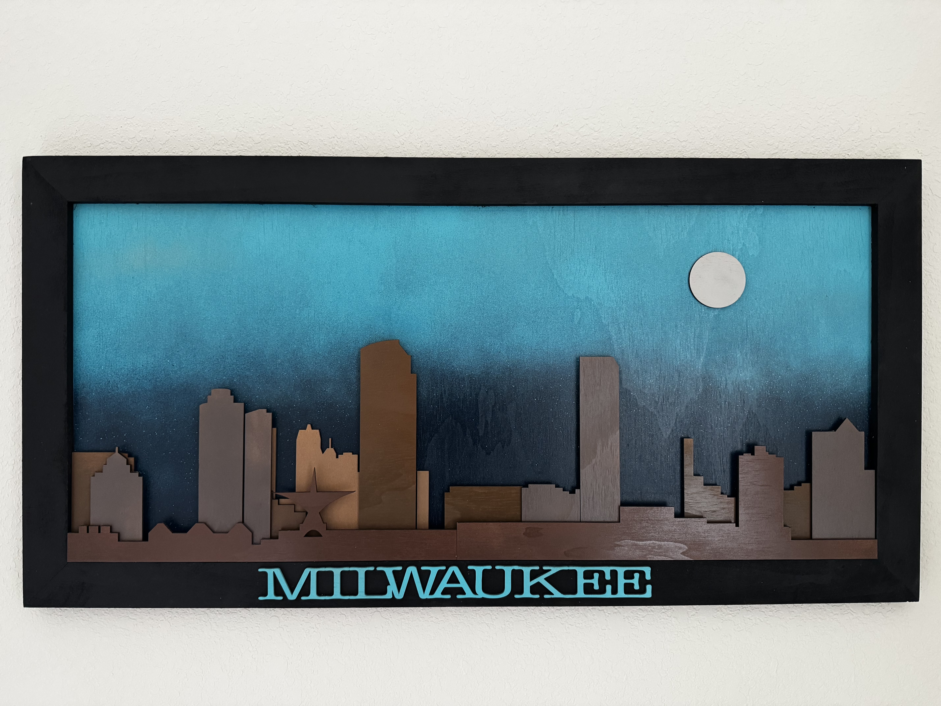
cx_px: 470
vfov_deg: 56.8
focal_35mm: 24
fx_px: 652
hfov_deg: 71.6
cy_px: 353
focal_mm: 6.76
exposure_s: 1/60
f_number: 1.78
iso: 500
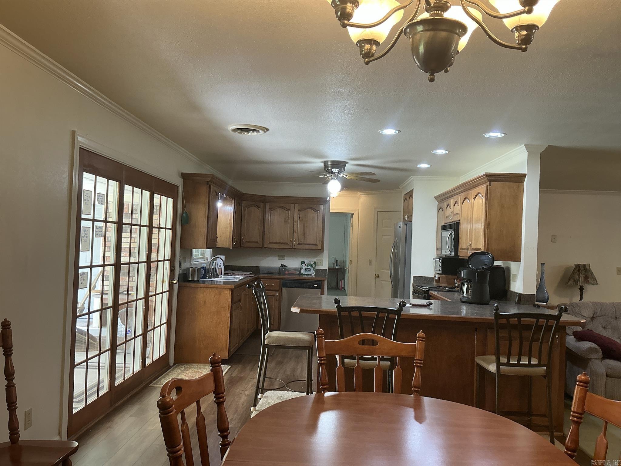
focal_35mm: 28
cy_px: 233
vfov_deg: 49.7
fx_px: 502
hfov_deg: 63.4
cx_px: 310
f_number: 1.8
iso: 64
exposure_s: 1/60
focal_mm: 3
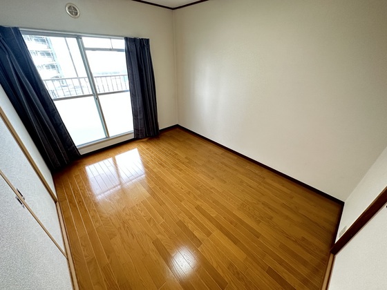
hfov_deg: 102.1
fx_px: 157
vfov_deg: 85.7
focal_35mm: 14
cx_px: 194
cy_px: 145
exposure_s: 1/99
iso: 200
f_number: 2.2
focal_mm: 2.22
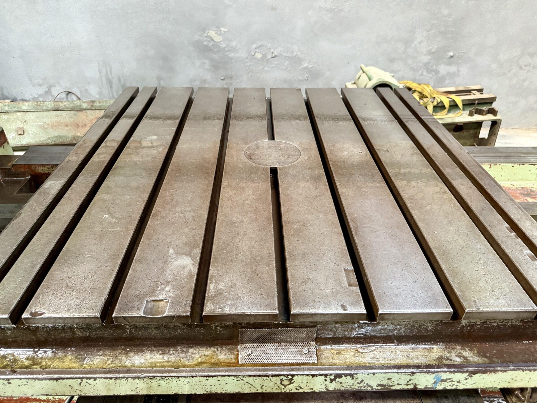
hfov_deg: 71.6
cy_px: 202
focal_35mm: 24
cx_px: 268
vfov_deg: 56.8
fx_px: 372
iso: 400
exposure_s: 1/50
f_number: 1.78
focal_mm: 6.76
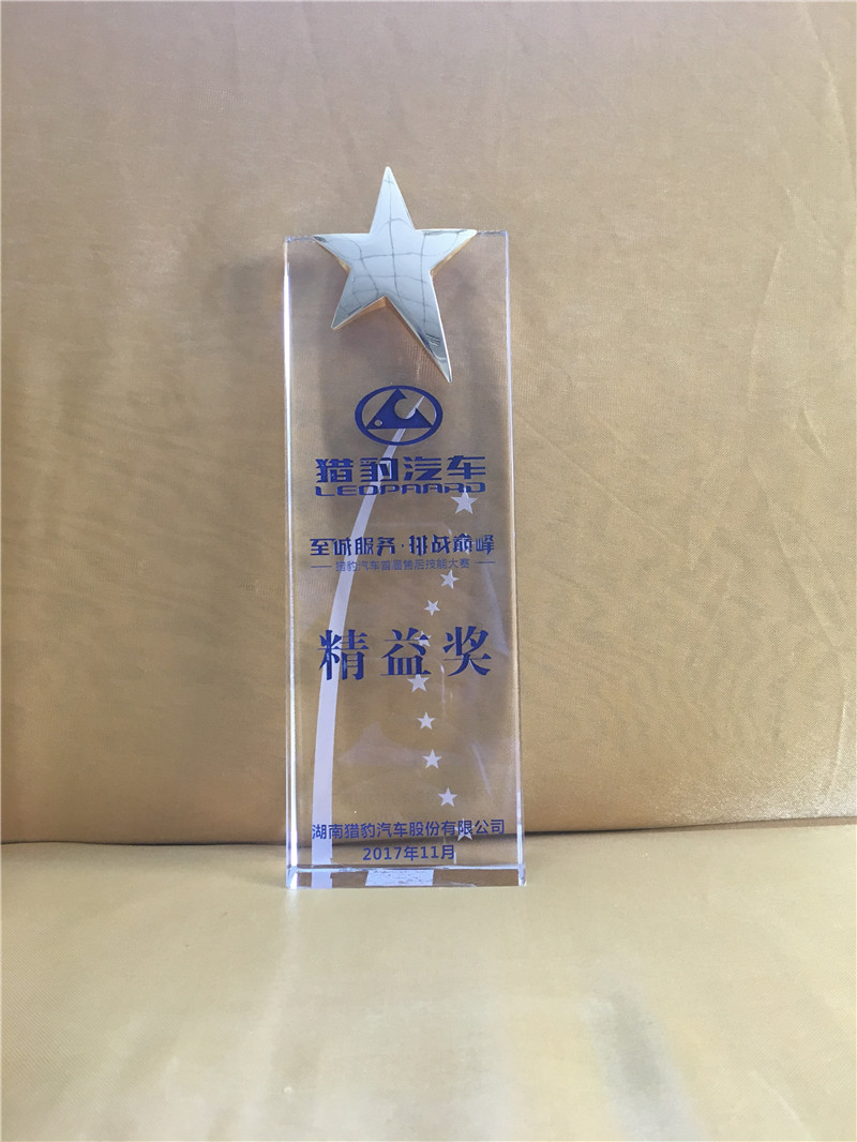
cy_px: 571
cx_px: 428
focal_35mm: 29
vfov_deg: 61.6
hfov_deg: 48.2
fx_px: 957
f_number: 2.2
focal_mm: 4.15
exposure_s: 1/33
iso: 50
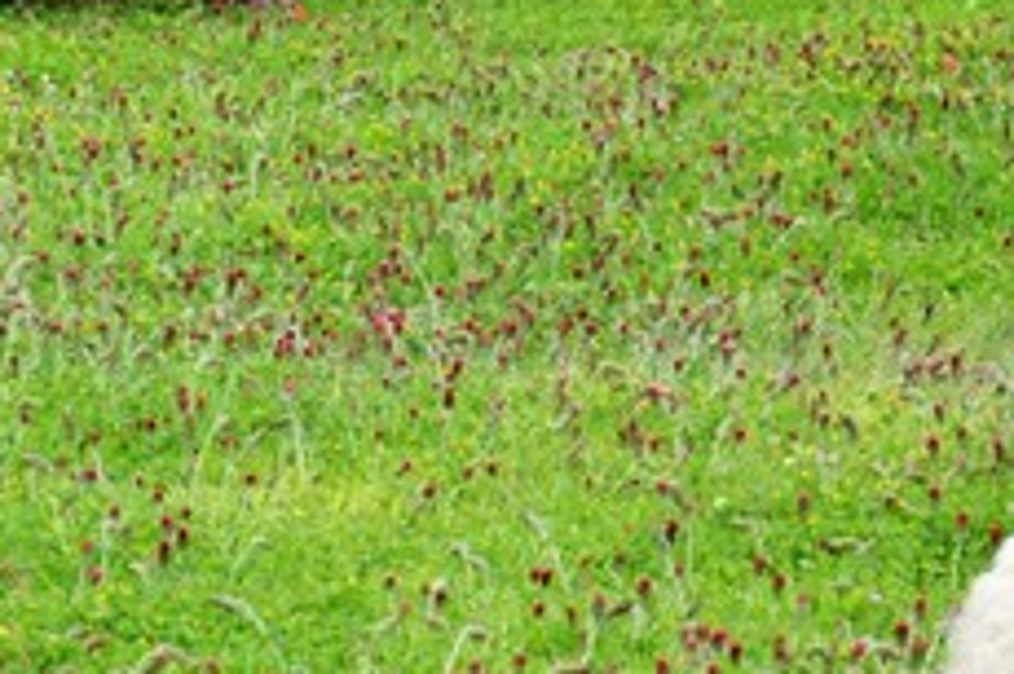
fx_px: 10273
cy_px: 377
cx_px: 119
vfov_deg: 3.8
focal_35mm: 365
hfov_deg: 5.6
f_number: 6.3
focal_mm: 70
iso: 100
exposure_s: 1/160
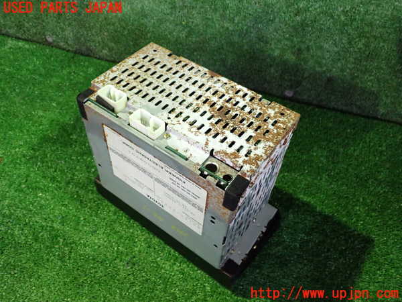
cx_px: 201
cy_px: 151
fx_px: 348
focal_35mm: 30
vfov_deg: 46.8
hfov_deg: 60.0
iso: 800
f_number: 2.3
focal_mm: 5.4
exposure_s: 1/30
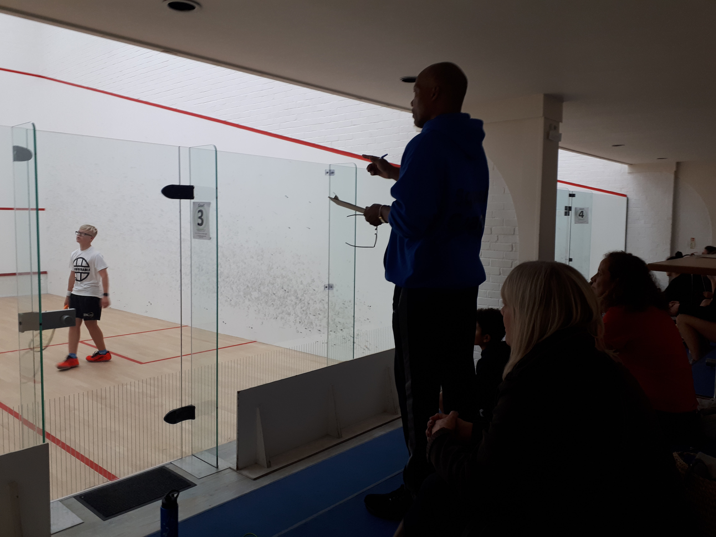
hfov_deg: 65.3
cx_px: 358
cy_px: 268
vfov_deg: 51.4
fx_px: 558
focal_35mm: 27
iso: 64
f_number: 1.9
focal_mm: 3.6
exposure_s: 1/33
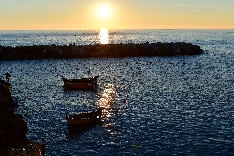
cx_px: 117
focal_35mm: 48
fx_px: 312
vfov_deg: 28.1
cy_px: 78
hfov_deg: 41.1
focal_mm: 32
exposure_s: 1/640
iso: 100
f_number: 8
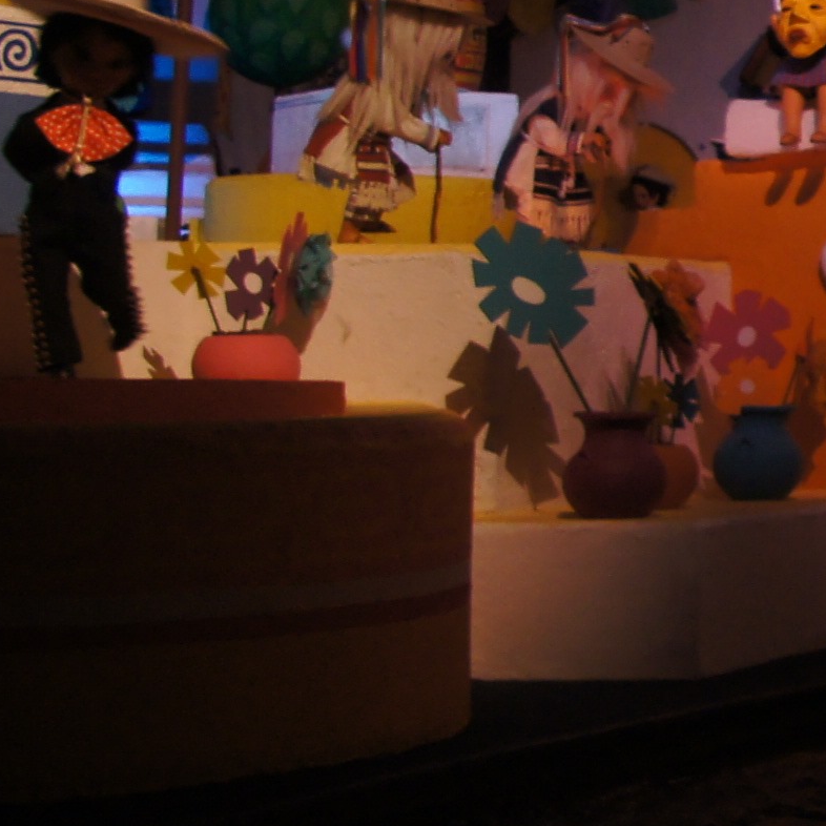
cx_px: 1550
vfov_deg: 16.6
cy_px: 111
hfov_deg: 14.4
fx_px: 2808
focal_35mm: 104
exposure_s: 1/30
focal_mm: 18
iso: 640
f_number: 3.5
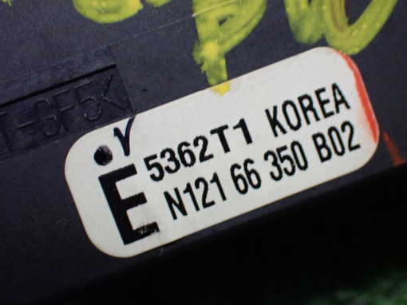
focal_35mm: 73
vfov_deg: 20.1
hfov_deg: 26.7
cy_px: 154
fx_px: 858
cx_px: 233
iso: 800
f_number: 3.6
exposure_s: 1/80
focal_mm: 11.09
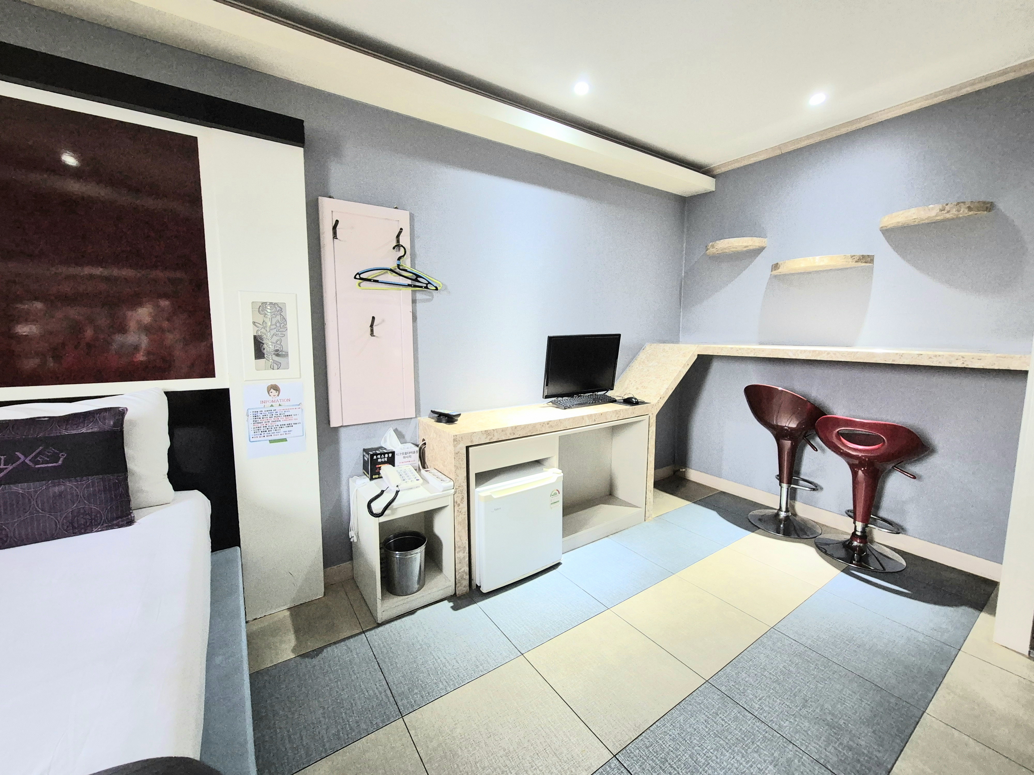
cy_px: 388
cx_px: 517
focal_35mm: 13
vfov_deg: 89.9
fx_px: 388
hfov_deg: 106.2
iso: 1000
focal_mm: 2.2
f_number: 2.2
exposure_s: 1/60.2
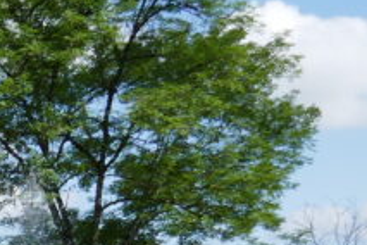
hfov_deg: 13.8
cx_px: -415
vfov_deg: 11.1
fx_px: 1223
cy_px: 346
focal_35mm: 120
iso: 125
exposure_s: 1/1000
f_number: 3.5
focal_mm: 9.1
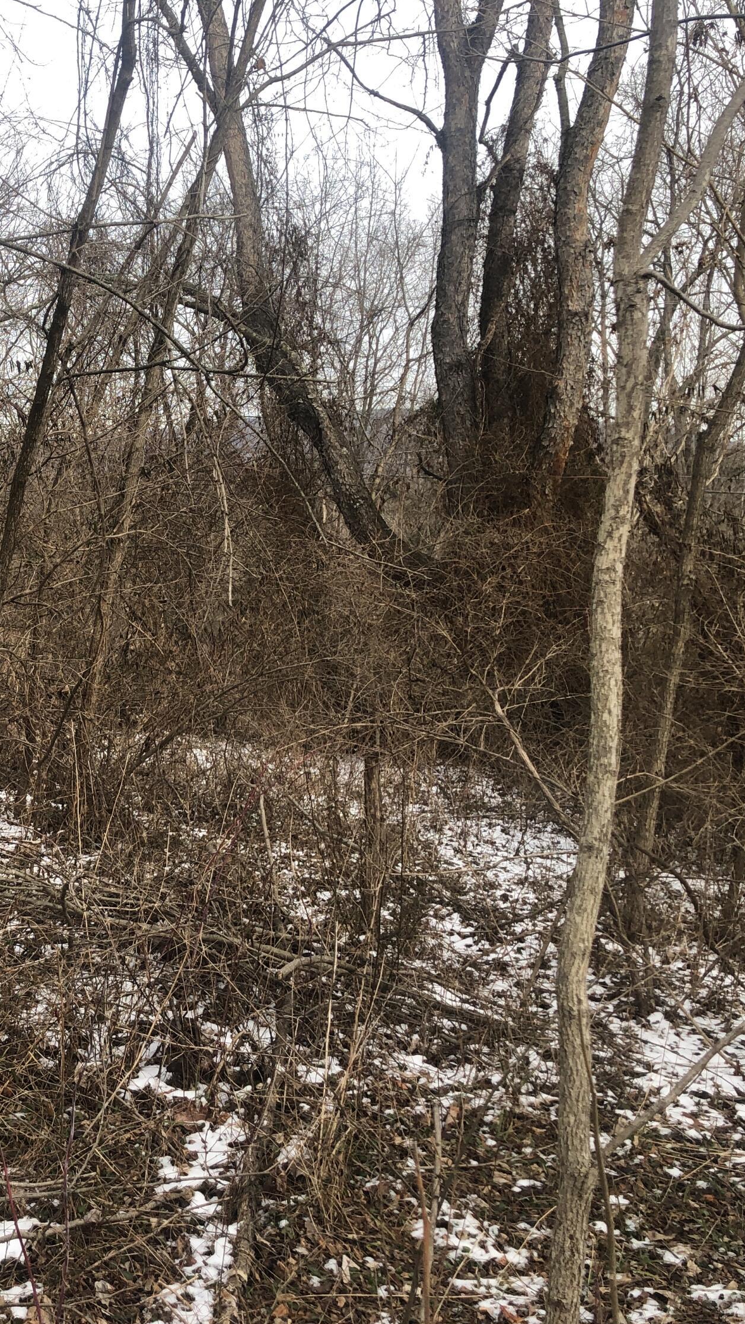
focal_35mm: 41
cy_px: 666
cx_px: -21
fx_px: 1439
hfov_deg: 27.2
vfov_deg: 49.4
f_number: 1.8
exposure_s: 1/330
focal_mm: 3.99
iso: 20
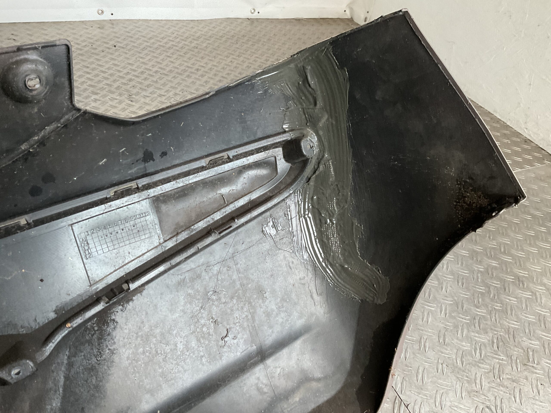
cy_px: 206
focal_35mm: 29
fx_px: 462
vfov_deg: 48.2
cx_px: 276
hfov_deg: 61.7
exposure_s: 1/50
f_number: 1.8
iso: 160
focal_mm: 3
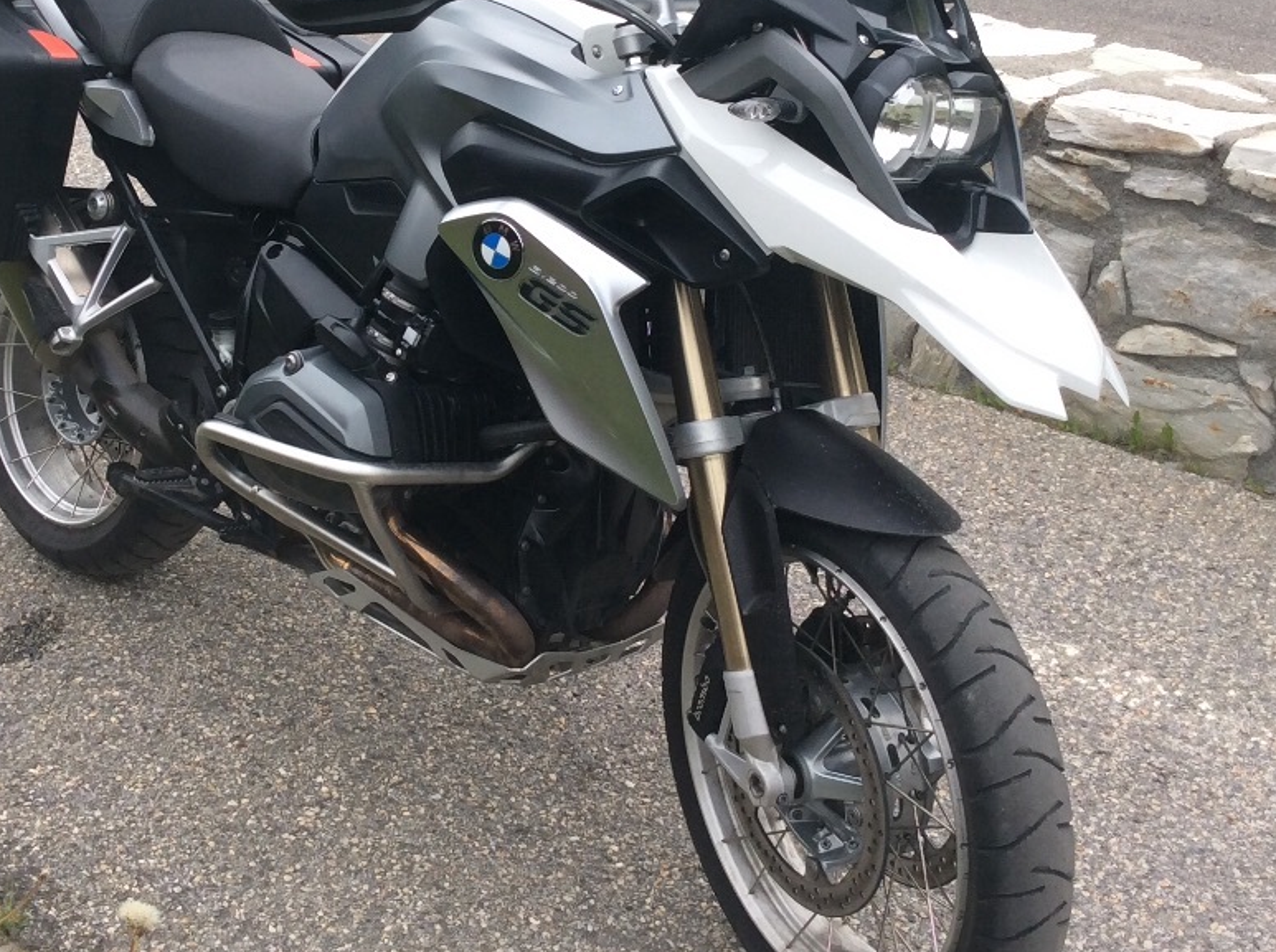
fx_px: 1950
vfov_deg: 27.2
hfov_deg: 36.0
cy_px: 279
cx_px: 487
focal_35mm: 53
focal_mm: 3.3
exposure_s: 1/534
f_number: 2.4
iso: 32
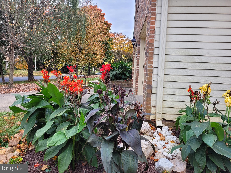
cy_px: 86
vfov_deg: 53.1
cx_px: 116
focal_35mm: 26
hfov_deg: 67.3
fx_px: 174
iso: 40
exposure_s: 1/296
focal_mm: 5.4
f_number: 1.8
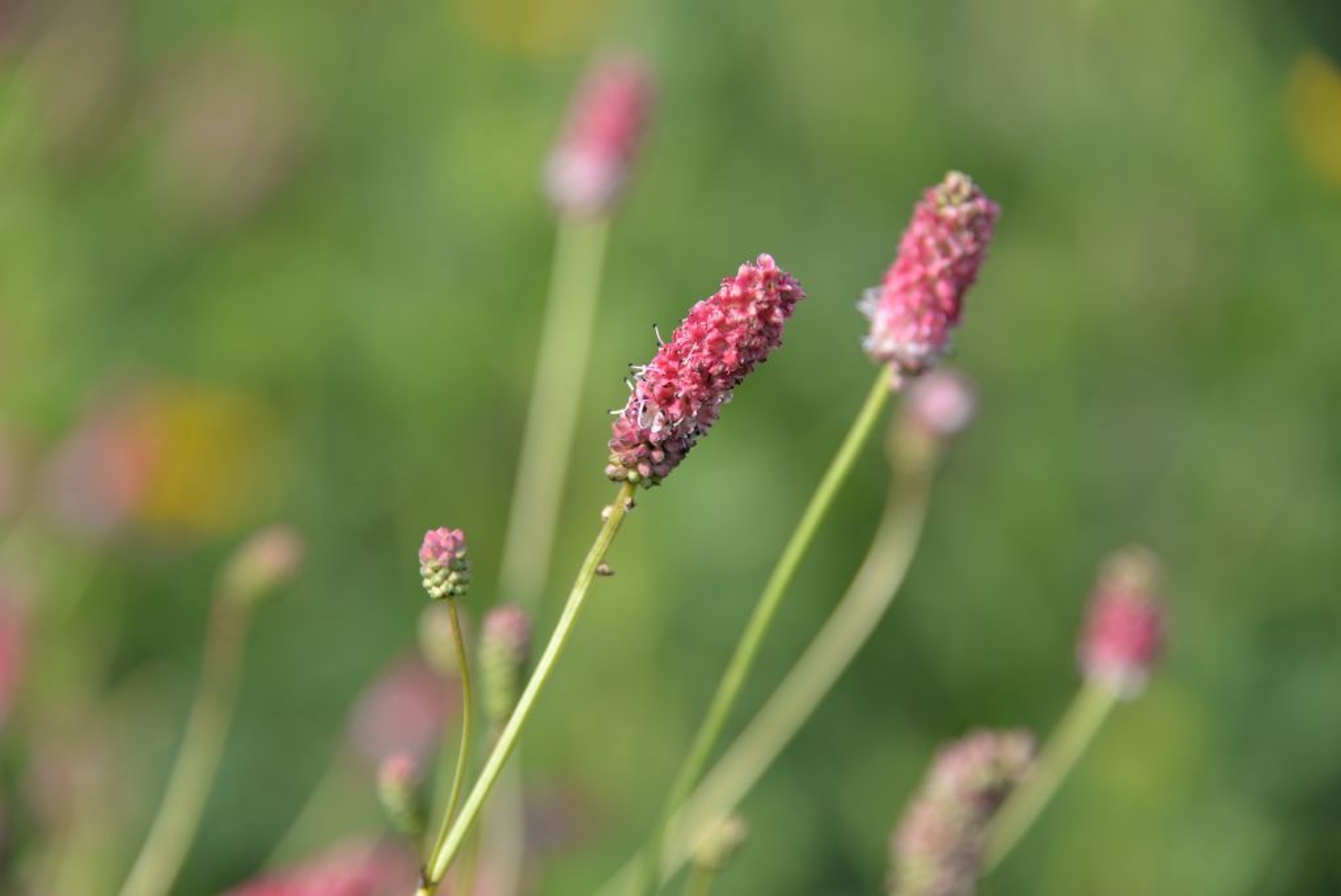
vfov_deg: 8.1
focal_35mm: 170
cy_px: 448
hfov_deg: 12.1
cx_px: 670
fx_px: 6336
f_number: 5.6
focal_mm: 170
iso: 100
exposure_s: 1/250
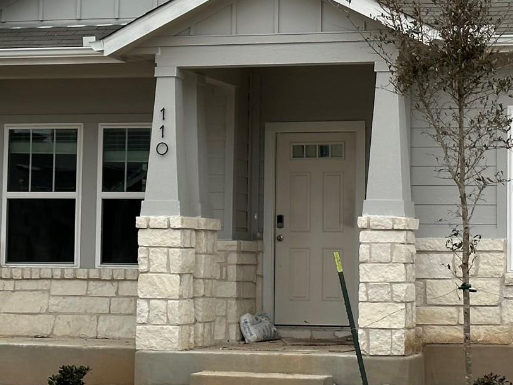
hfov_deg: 16.3
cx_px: 301
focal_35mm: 121
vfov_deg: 12.2
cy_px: 118
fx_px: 1793
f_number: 1.78
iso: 64
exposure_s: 1/1475
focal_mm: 6.86
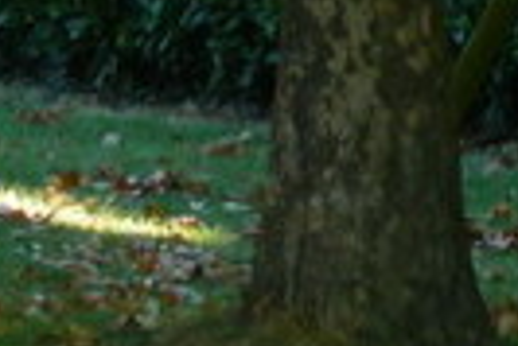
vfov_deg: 4.3
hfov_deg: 6.3
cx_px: -339
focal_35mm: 320
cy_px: -109
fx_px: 4609
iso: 80
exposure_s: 1/50
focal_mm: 6.5
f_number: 3.6
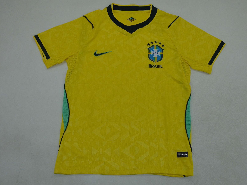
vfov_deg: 35.9
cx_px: 134
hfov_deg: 46.8
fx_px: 285
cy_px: 90
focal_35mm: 40
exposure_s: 1/200
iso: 400
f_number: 14
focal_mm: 24
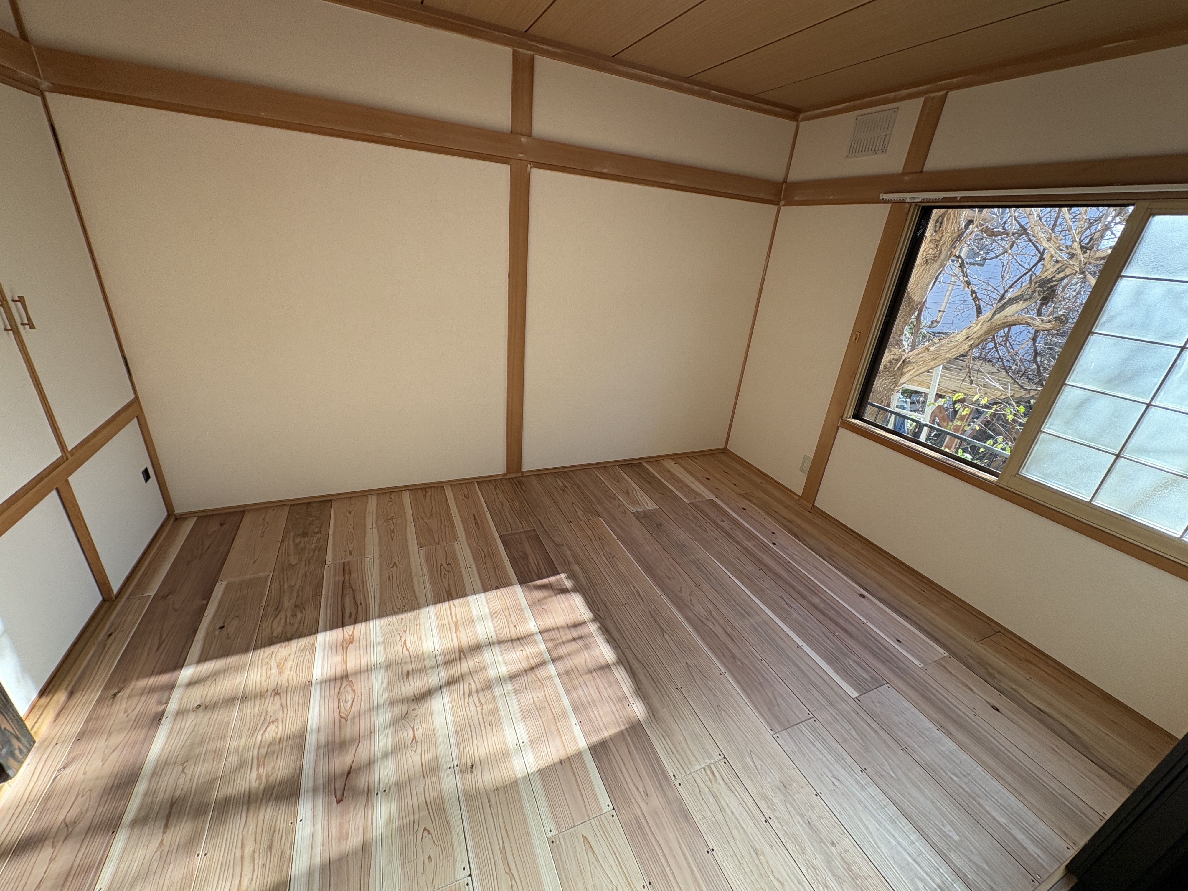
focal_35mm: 14
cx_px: 594
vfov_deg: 85.7
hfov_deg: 102.1
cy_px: 446
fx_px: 480
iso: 80
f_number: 2.2
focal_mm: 2.22
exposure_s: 1/123
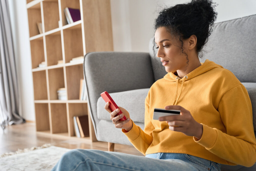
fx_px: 302
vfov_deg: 31.5
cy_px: 86
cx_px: 128
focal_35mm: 42
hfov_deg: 45.9
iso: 2000
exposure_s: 1/125
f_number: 2.8
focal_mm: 42.5
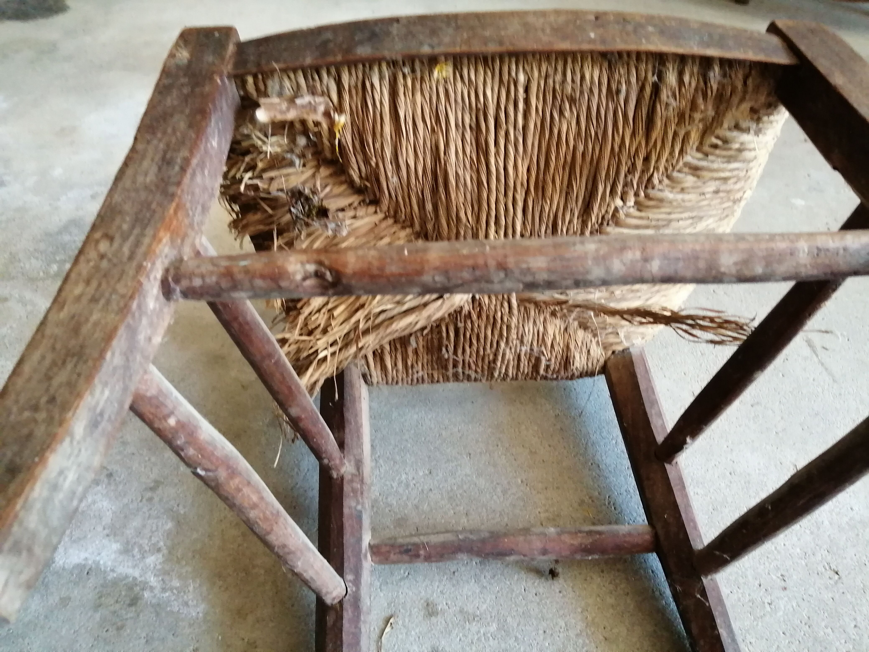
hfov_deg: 67.3
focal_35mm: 26
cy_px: 326
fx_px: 653
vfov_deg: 53.1
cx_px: 434
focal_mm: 3.46
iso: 320
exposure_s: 1/100
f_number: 1.8
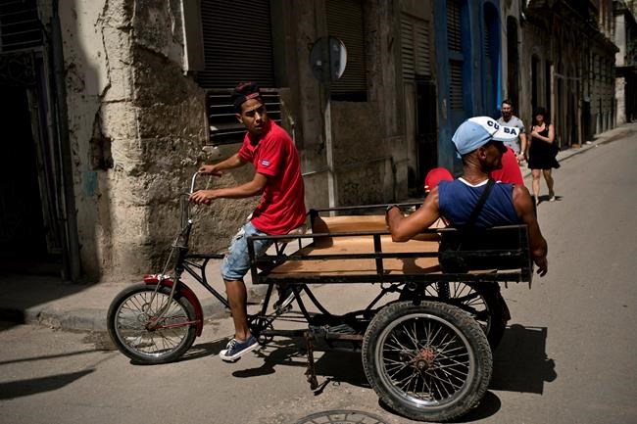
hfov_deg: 54.4
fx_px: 619
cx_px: 318
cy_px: 212
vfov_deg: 37.8
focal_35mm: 35
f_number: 4.5
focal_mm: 35
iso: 100
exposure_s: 1/1600
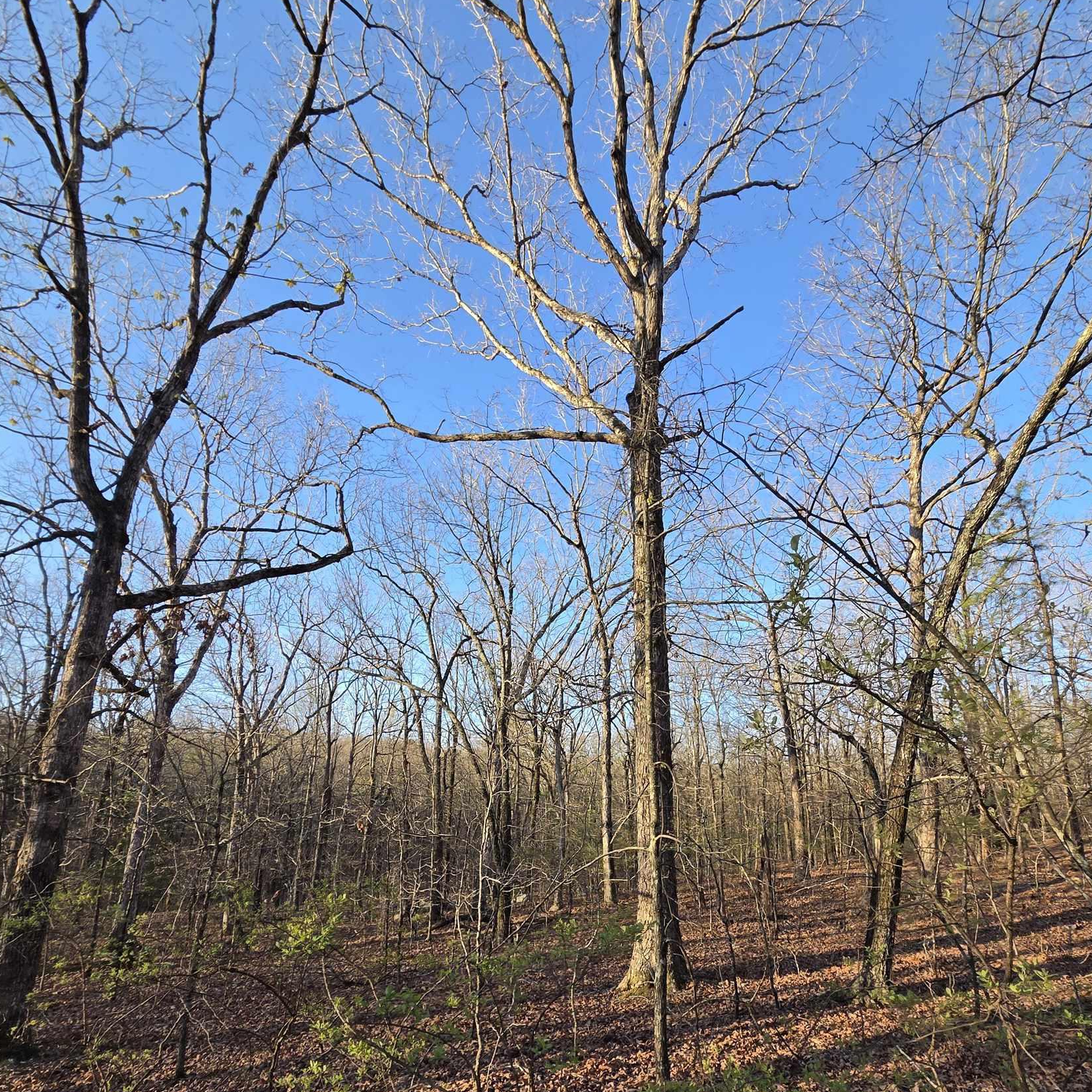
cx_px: 566
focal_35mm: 16
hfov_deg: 87.4
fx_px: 571
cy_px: 711
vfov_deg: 84.9
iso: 100
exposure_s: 1/699
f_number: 2.2
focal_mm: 2.2
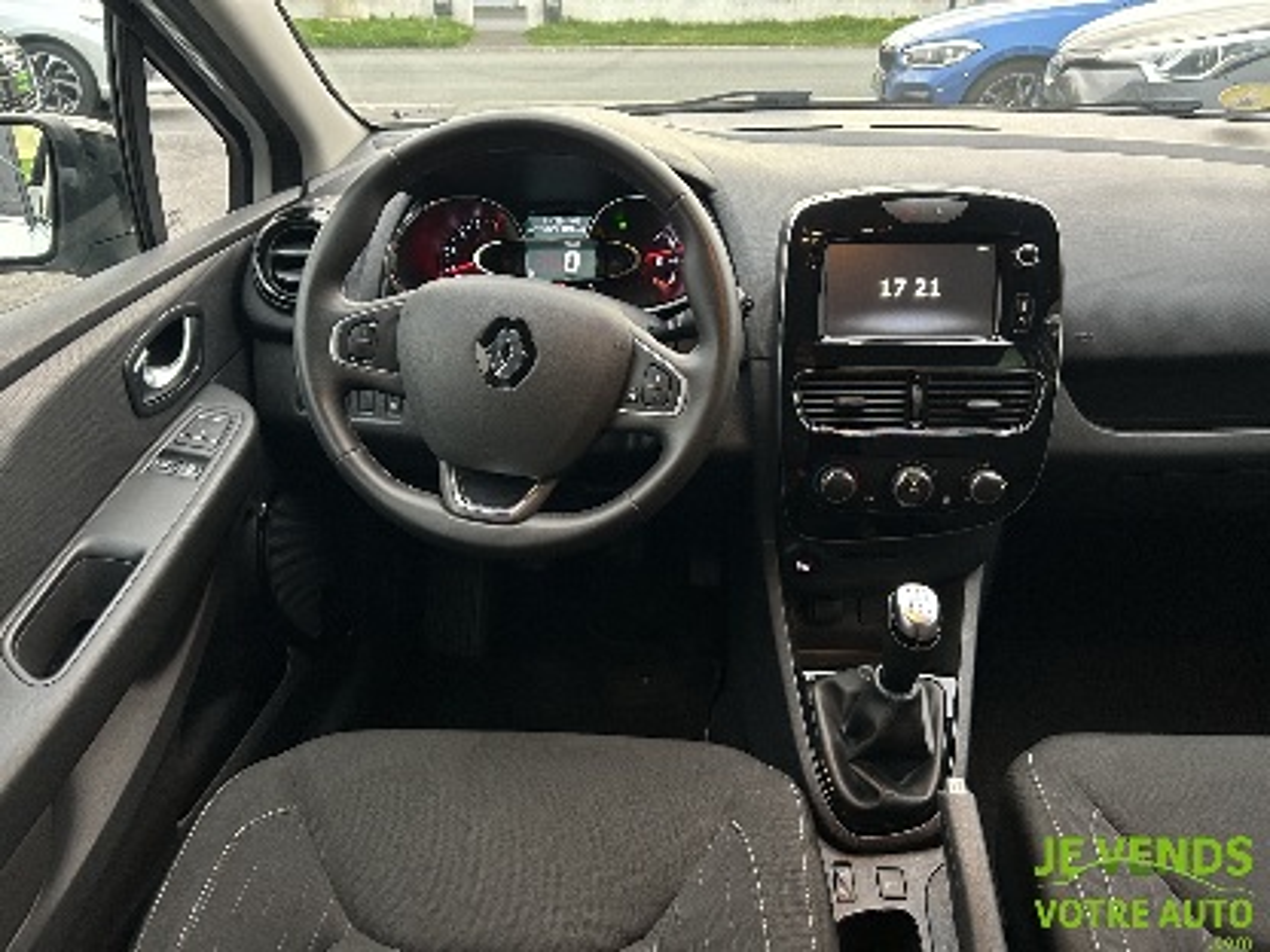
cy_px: 476
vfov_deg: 53.1
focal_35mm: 26
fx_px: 954
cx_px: 635
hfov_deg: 67.3
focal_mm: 5.7
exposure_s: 1/35
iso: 640
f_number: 1.5
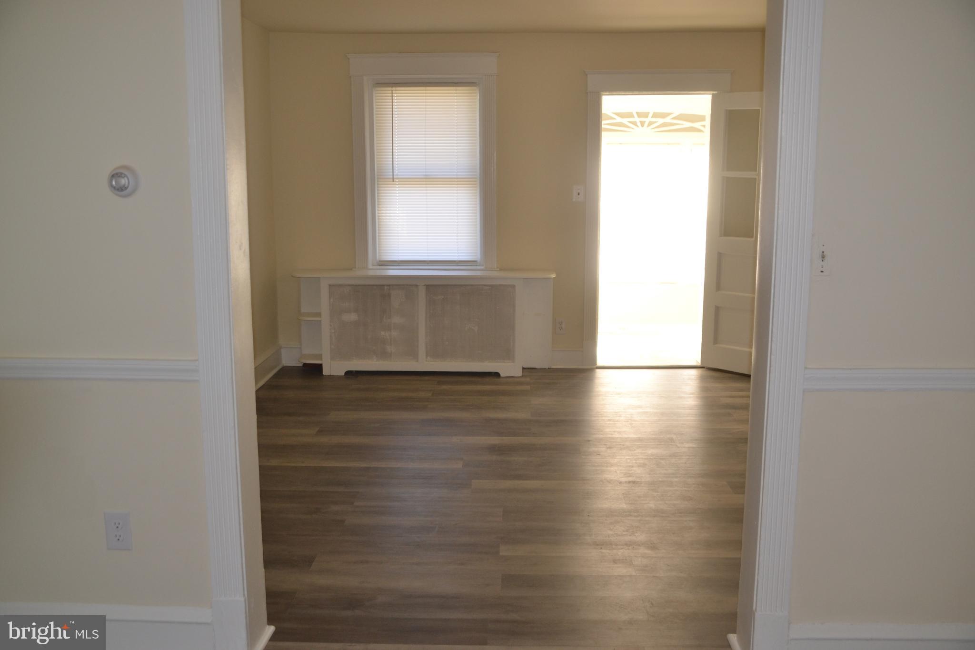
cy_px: 325
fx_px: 894
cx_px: 488
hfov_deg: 57.2
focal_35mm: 33
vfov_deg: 40.0
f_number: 4
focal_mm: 22
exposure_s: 1/100
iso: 400
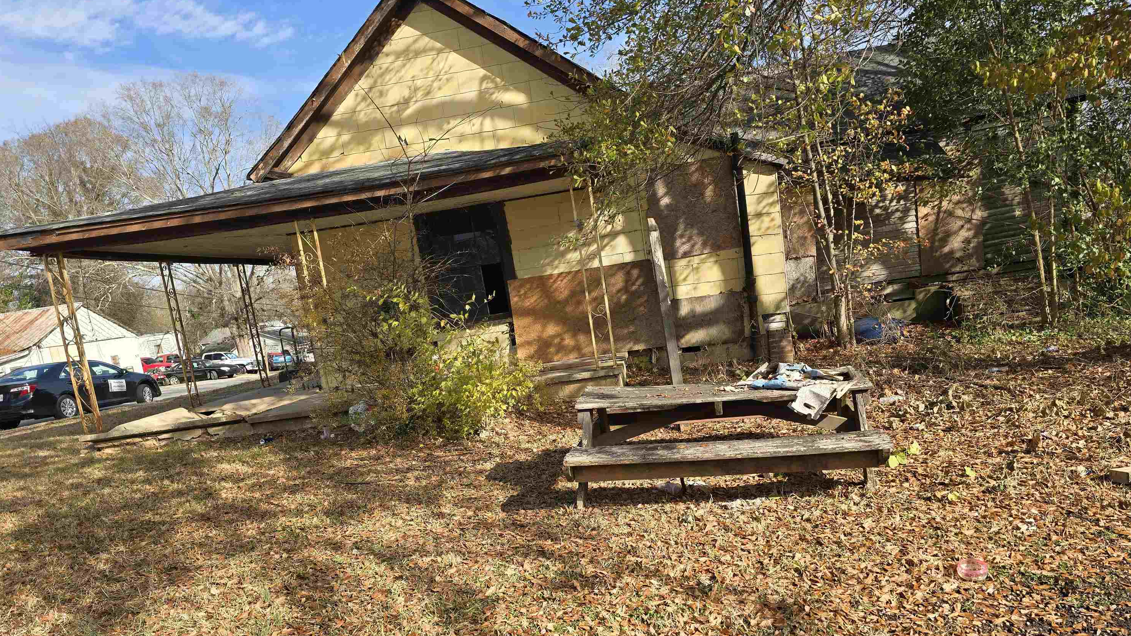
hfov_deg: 71.9
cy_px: 400
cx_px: 585
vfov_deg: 44.0
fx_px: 780
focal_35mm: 26
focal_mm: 6.3
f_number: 1.7
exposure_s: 1/400
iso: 12
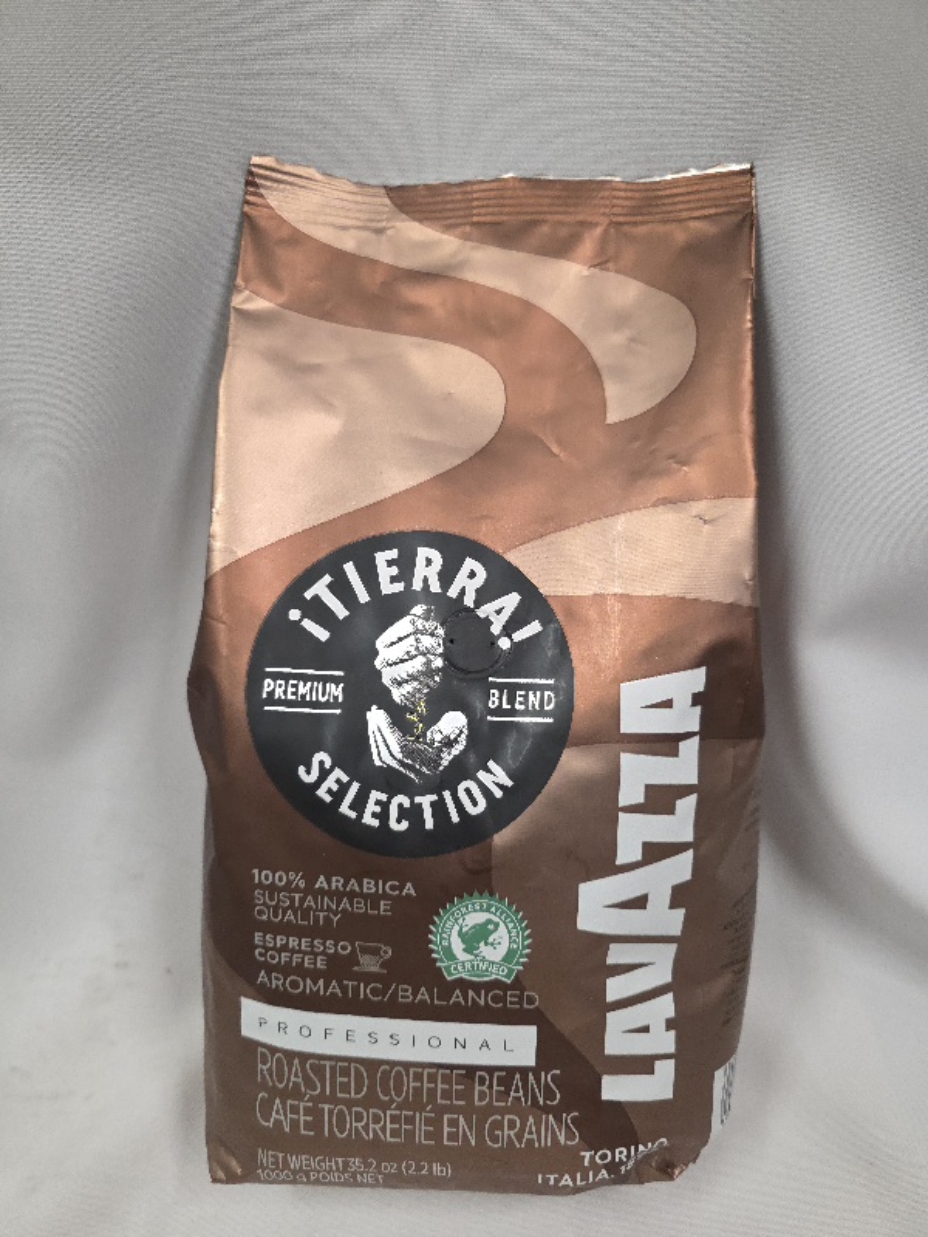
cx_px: 464
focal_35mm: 23
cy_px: 618
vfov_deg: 73.9
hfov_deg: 58.9
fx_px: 822
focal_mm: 6.3
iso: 500
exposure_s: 1/101
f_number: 1.7
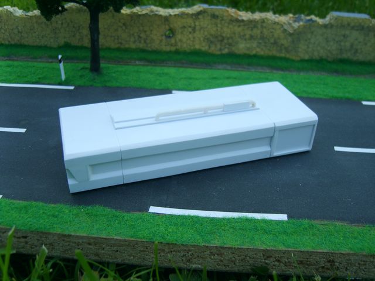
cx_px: 188
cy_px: 140
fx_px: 379
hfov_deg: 52.6
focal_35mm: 35
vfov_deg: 40.7
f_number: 2.8
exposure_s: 1/500
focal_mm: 7.4
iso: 50
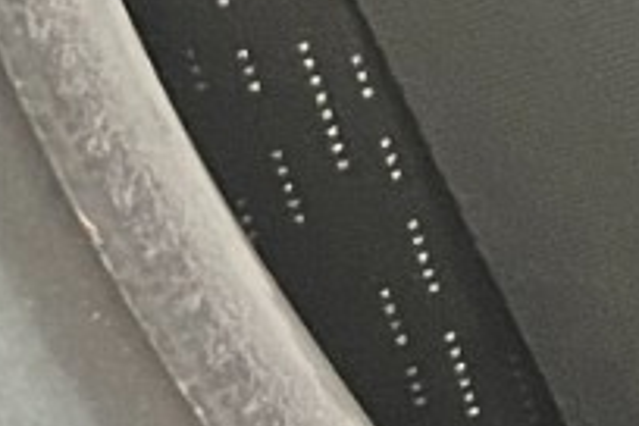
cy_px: -251
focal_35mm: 212
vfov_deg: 6.4
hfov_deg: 7.7
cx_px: 2233
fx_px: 3763
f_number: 1.6
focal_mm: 5.1
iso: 640
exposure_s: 1/25
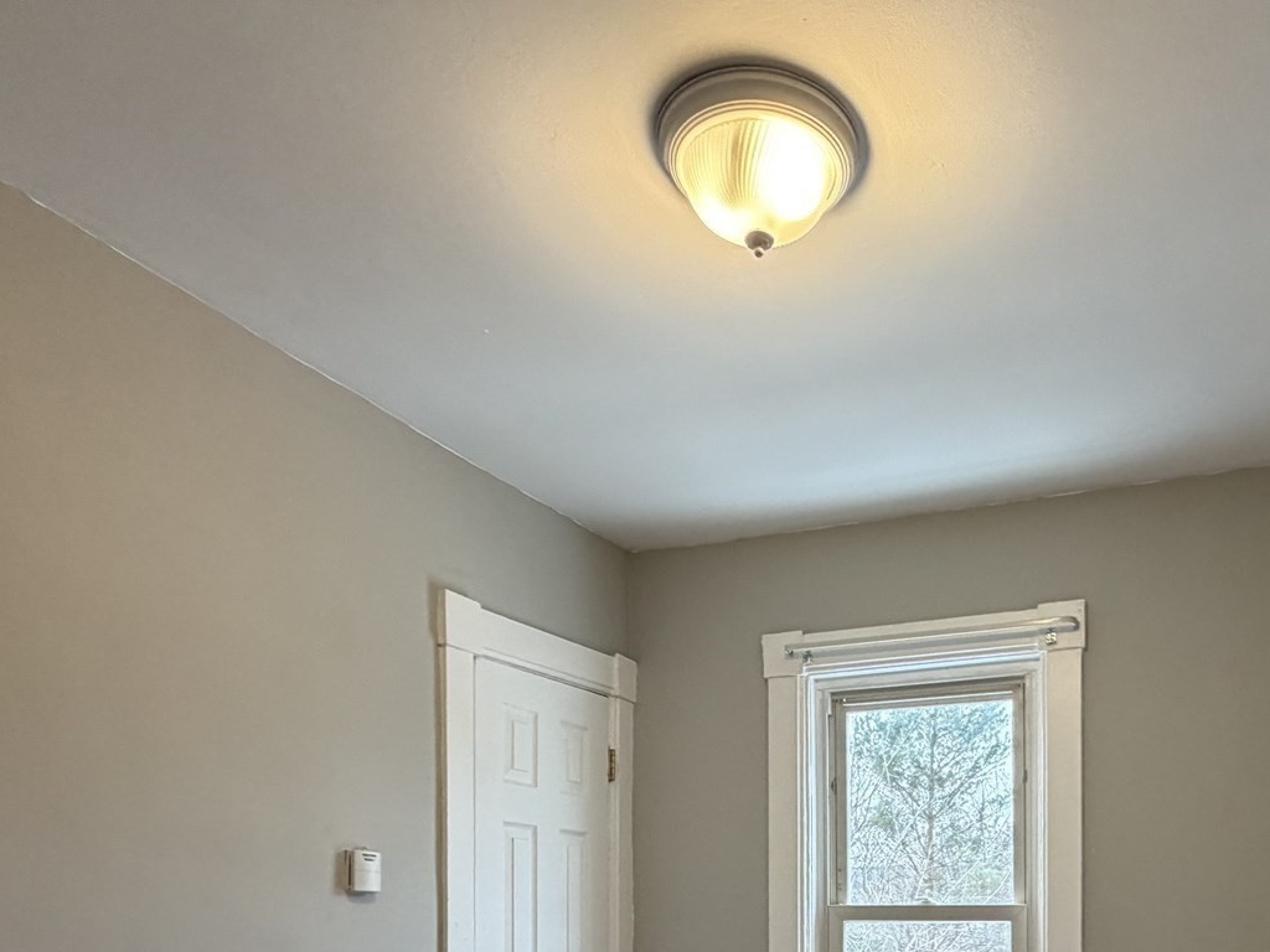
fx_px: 1027
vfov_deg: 43.6
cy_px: 922
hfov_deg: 61.4
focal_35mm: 28
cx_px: 878
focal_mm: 2.22
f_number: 2.2
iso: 250
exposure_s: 1/121
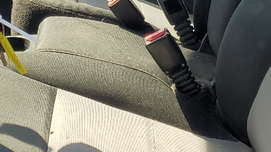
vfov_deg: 12.5
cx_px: 76
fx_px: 682
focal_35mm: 95
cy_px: -16
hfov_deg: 22.3
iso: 50
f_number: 1.5
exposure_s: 1/625
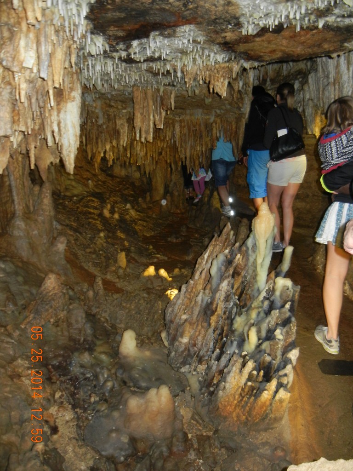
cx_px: 176
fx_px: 408
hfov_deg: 46.8
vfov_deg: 60.0
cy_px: 236
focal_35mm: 30
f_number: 3.5
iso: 400
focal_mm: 5.4
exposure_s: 1/30
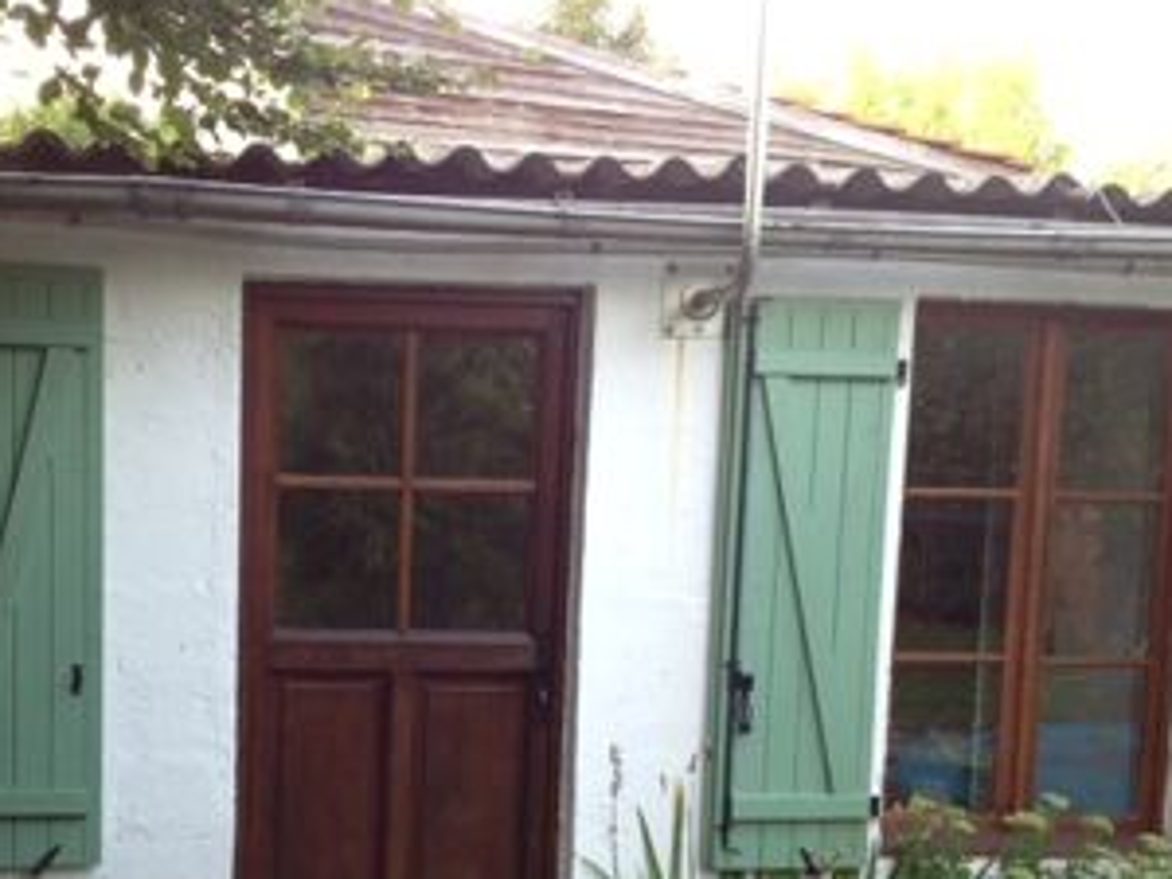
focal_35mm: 56
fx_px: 1896
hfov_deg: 34.1
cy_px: 676
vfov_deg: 25.7
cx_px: 398
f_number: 2.4
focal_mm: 4.28
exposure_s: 1/60
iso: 100
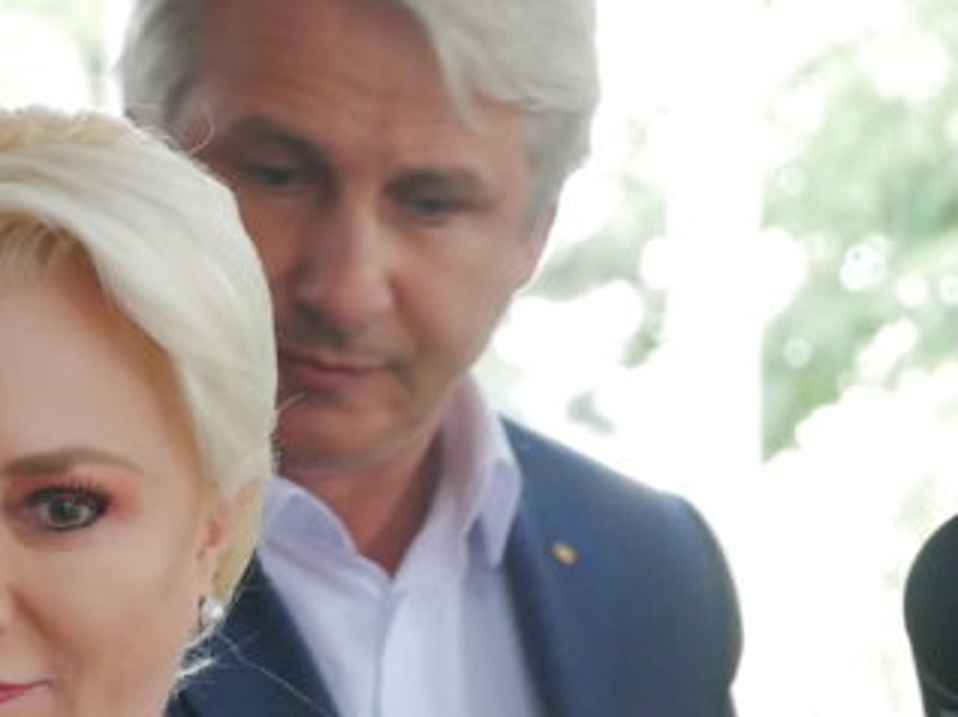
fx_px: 10702
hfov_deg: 5.1
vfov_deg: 3.8
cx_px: -217
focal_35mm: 387
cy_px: 821
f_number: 5
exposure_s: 1/125
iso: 2500
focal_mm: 60
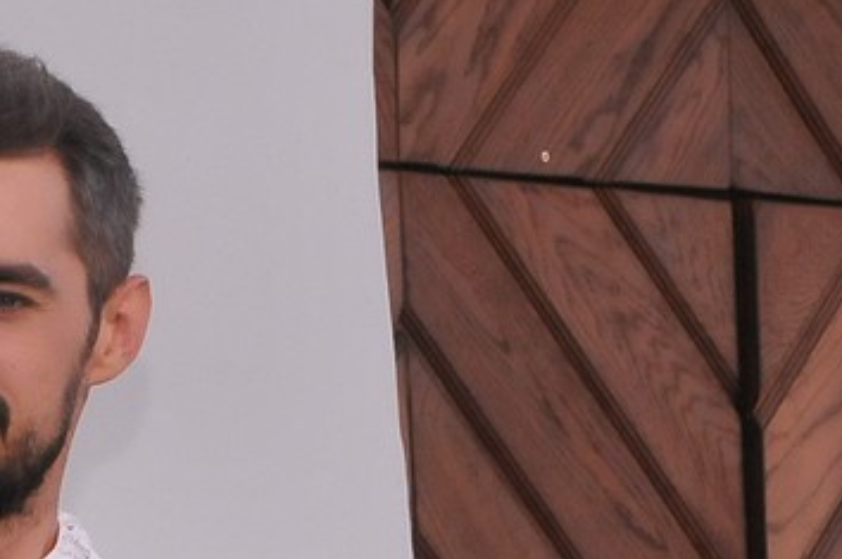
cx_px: 0
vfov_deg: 3.5
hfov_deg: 5.3
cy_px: 761
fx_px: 9109
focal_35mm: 390
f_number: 18
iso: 1600
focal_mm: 90
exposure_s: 1/250
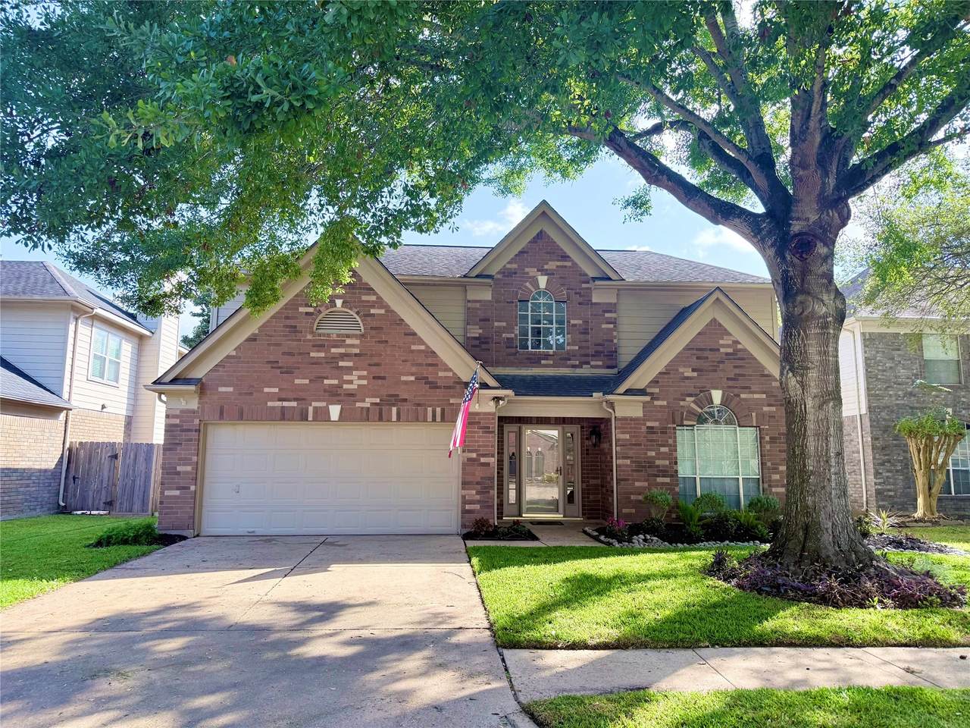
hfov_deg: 71.6
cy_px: 364
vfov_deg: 56.8
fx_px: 673
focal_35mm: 24
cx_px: 485
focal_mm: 6.76
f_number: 1.78
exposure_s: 1/1211
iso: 100
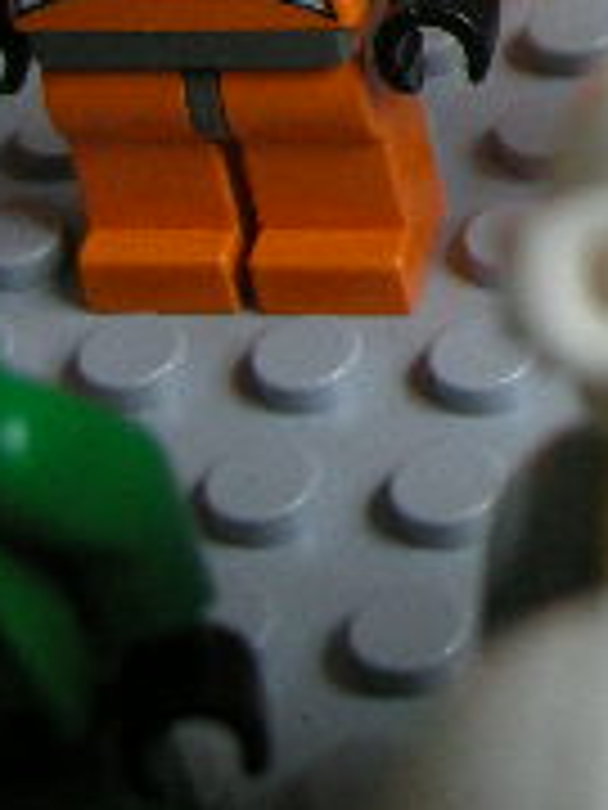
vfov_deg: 15.0
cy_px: -108
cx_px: 1347
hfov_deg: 10.3
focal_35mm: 128
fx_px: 2998
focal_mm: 7.5
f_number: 2.7
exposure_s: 1/56.8
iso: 196
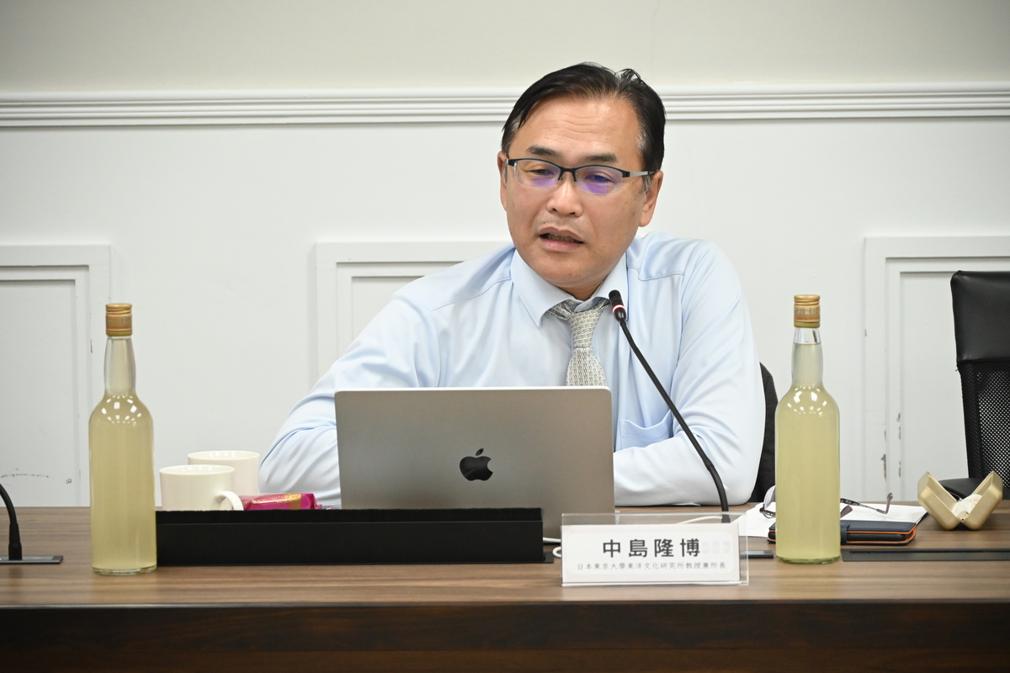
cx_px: 505
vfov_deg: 8.0
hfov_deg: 11.9
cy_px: 336
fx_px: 4839
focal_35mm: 172
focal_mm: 115
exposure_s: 1/125
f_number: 6
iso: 2200
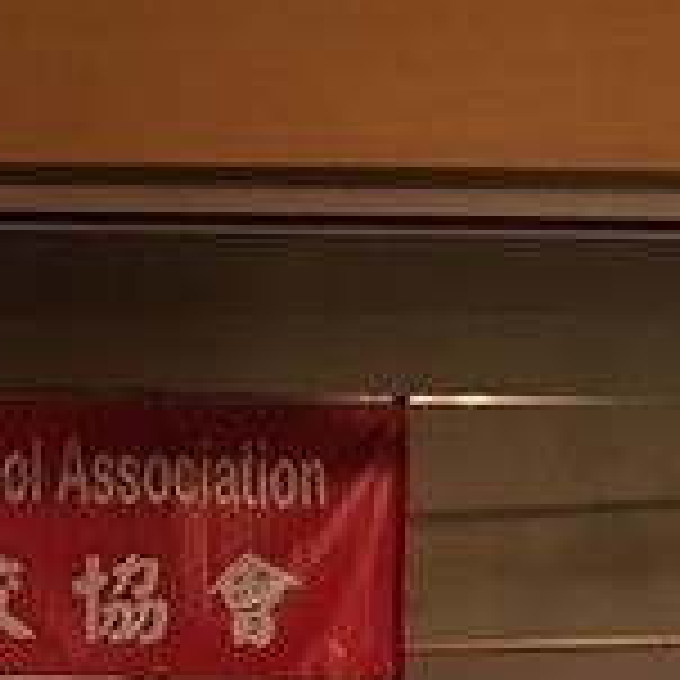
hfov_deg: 15.6
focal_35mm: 105
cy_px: 952
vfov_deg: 15.5
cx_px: -261
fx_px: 2334
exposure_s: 1/15
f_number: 2.2
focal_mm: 4.15
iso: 64
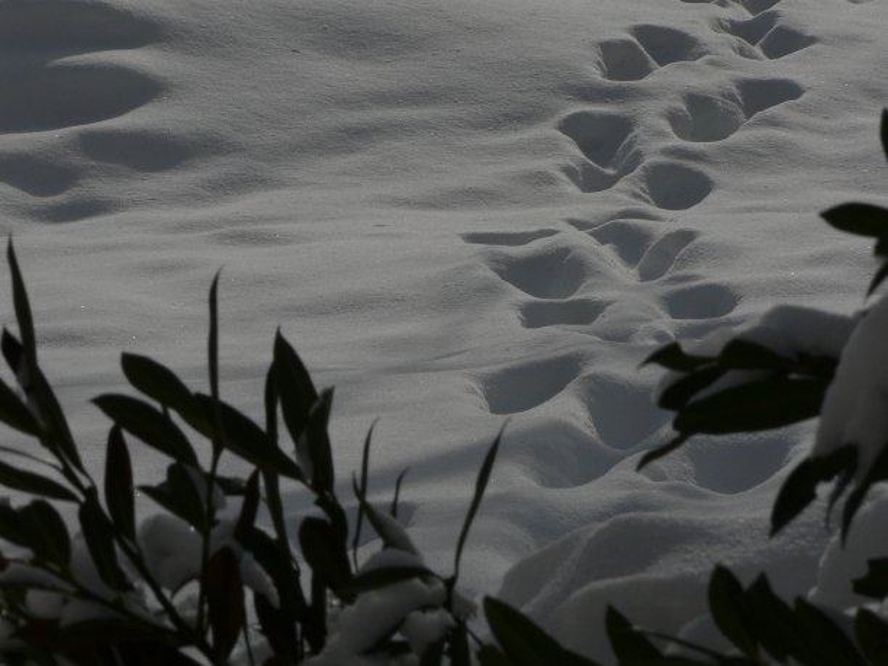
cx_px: 444
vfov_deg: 7.8
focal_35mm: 190
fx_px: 4874
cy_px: 333
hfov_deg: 10.4
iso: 80
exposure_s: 1/1600
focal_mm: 31.6
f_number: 7.1
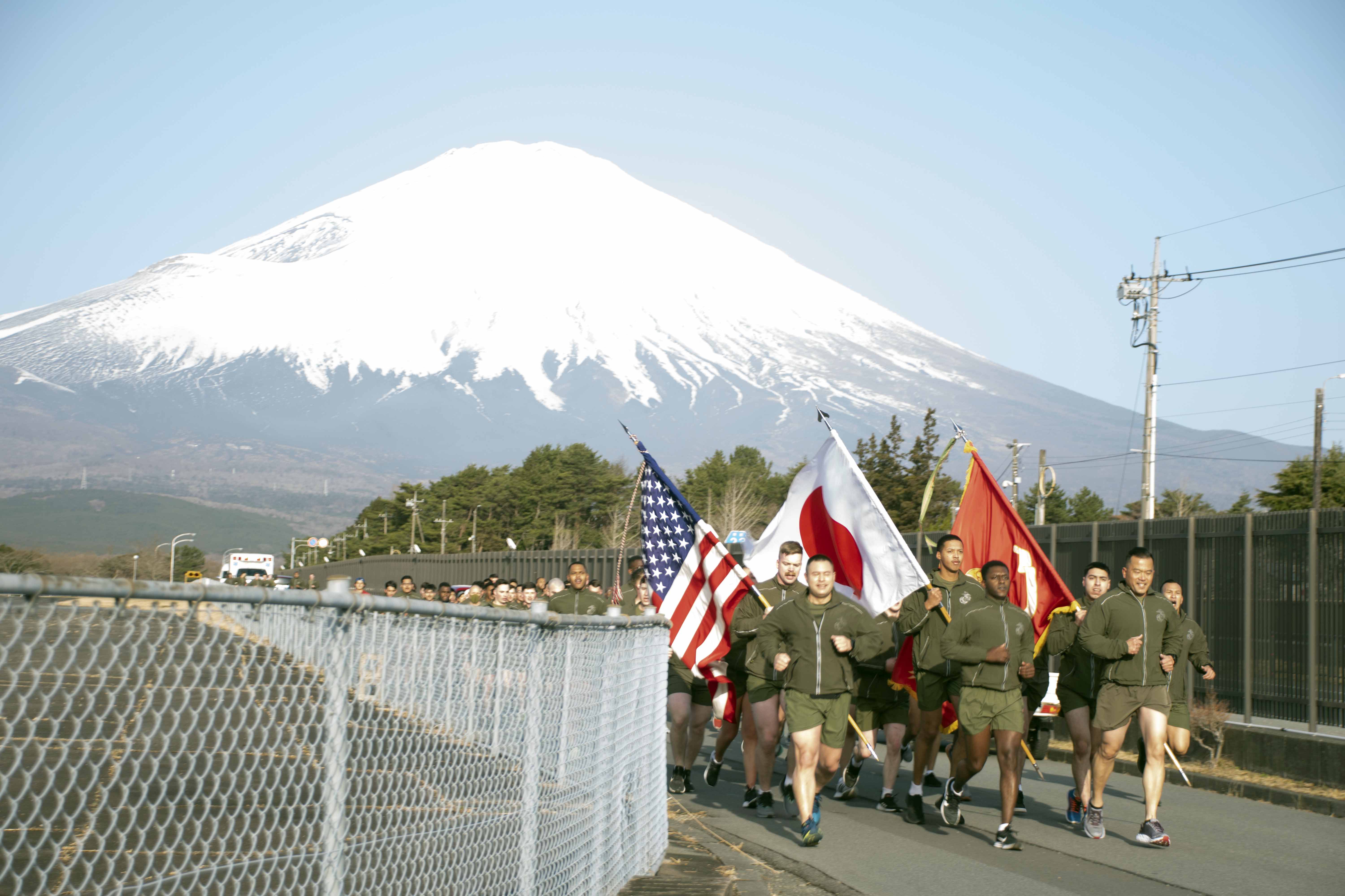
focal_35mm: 72
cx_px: 672
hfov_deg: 28.1
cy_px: 448
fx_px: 2690
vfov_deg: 18.9
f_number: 5.6
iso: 100
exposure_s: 1/125
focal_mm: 48
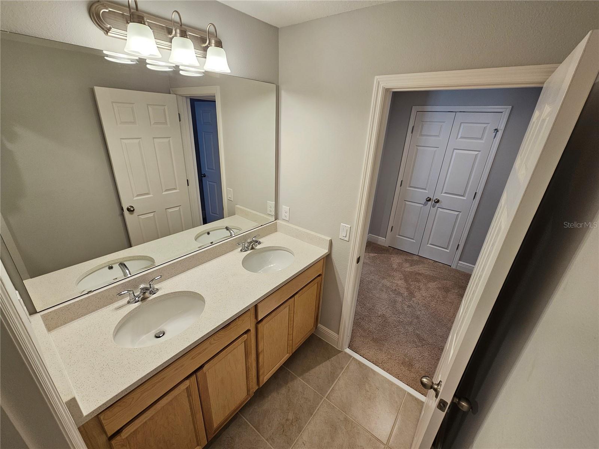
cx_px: 300
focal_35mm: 13
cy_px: 224
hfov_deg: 106.2
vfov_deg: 89.9
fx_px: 225
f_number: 2.2
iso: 64
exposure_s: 1/60
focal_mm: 2.2
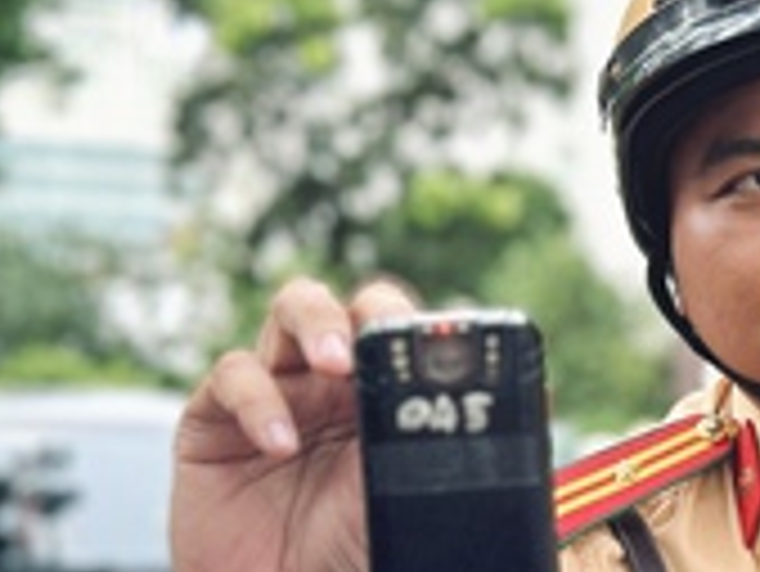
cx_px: 818
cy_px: 459
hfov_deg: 20.6
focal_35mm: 91
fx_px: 1999
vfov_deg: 16.1
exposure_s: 1/677
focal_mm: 6.76
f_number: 1.78
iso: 100
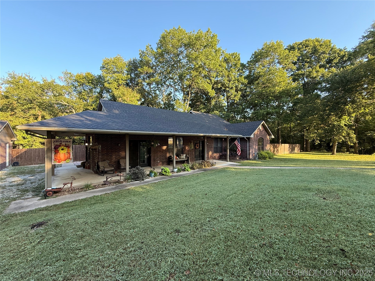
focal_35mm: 14
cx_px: 188
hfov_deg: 102.1
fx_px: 152
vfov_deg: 85.7
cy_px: 140
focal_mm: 2.22
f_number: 2.2
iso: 80
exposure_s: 1/99
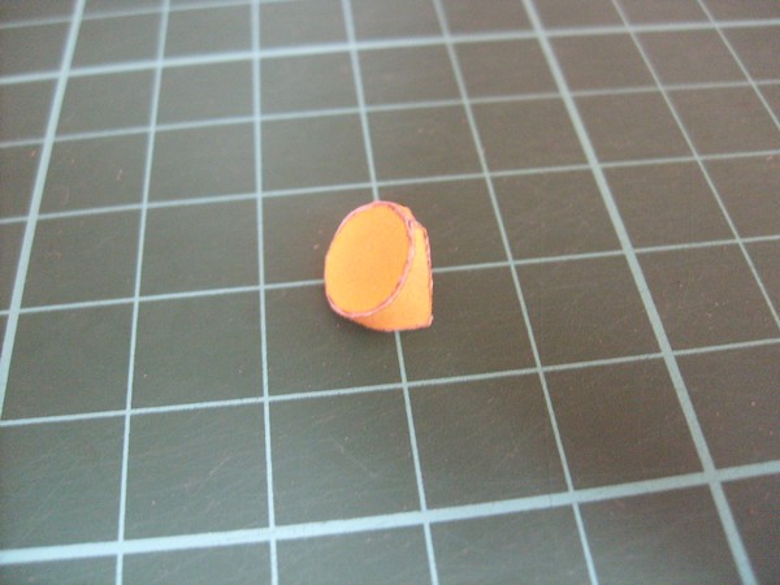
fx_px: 789
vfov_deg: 40.7
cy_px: 292
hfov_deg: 52.6
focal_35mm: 35
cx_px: 390
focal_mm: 5.8
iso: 200
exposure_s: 1/15
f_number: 2.8
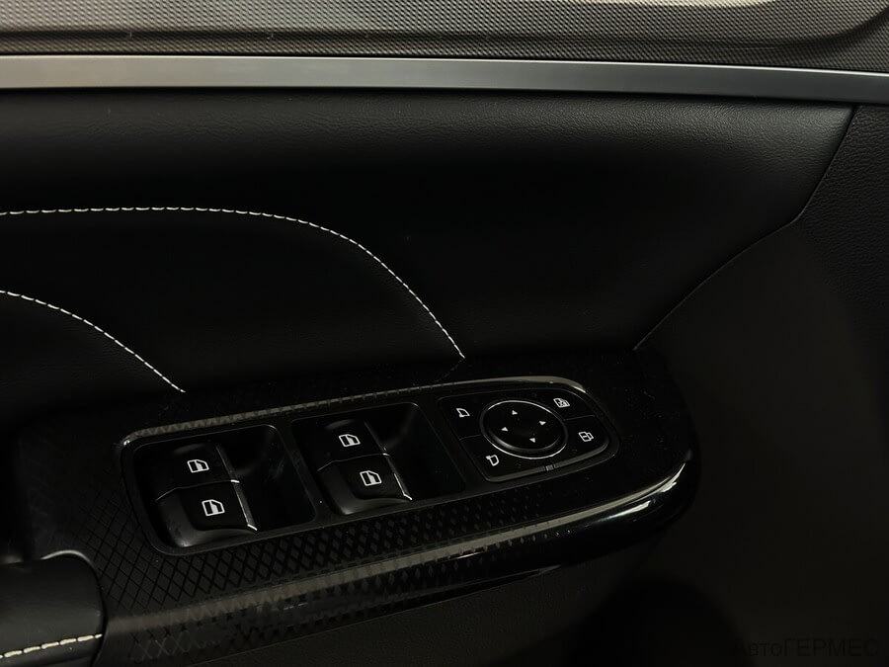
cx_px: 444
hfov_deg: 39.7
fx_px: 1233
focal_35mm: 48
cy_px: 334
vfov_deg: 30.3
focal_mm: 6.86
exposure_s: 1/33
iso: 320
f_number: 1.78
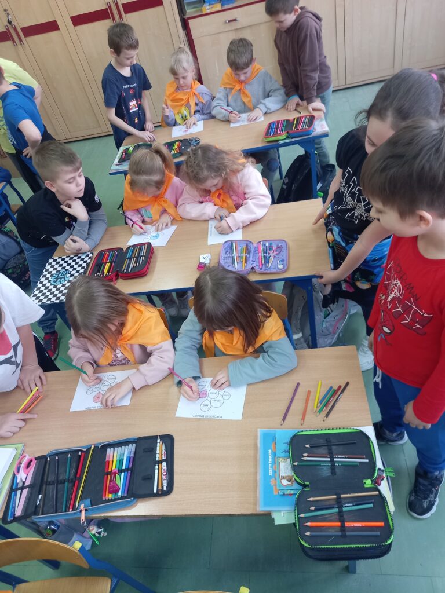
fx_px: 429
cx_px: 222
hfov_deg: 54.9
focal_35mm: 25
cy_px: 296
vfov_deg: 69.4
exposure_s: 1/50
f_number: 2
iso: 200
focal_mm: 4.6
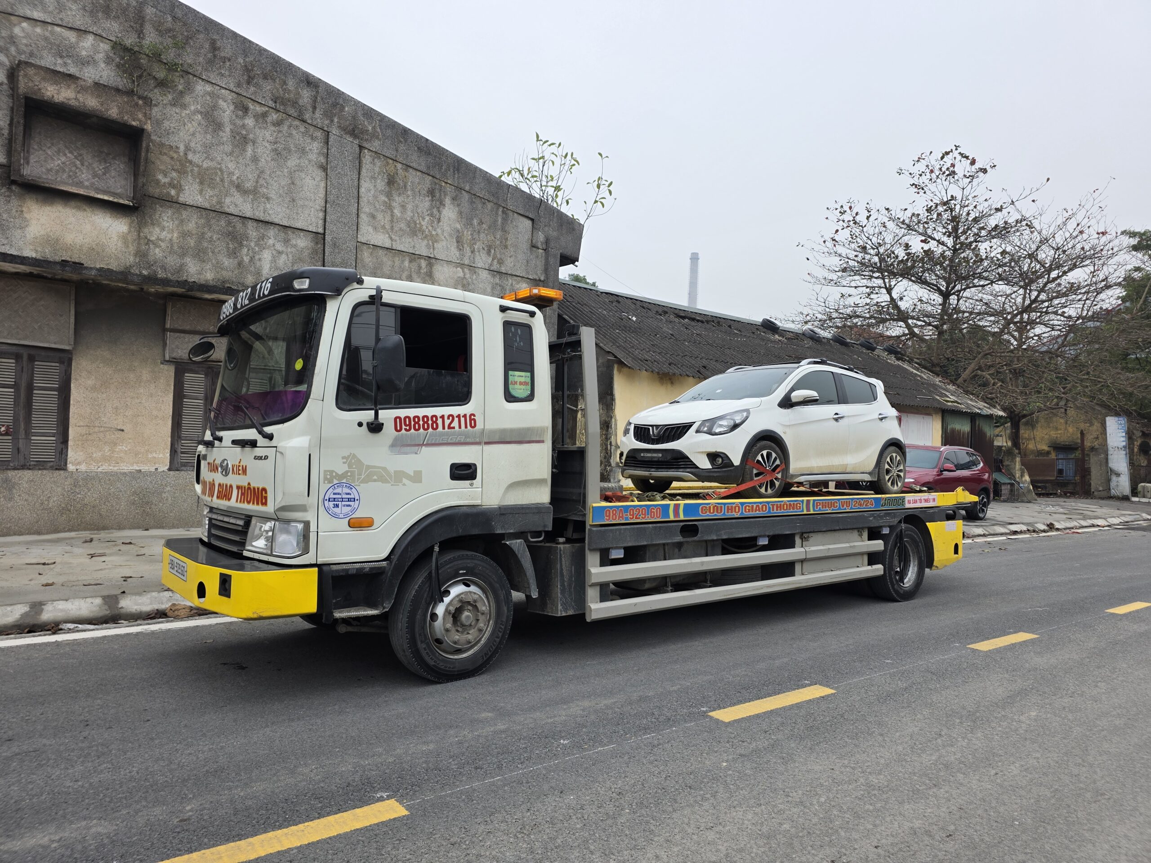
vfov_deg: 58.9
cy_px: 432
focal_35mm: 23
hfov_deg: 73.9
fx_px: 765
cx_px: 576
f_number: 1.7
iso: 80
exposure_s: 1/3092
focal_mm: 6.3
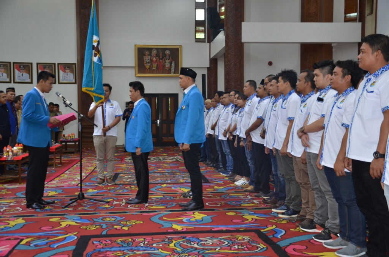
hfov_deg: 41.2
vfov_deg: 27.9
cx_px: 194
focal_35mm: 48
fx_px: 518
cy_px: 128
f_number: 4.2
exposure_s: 1/60
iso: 800
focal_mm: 32
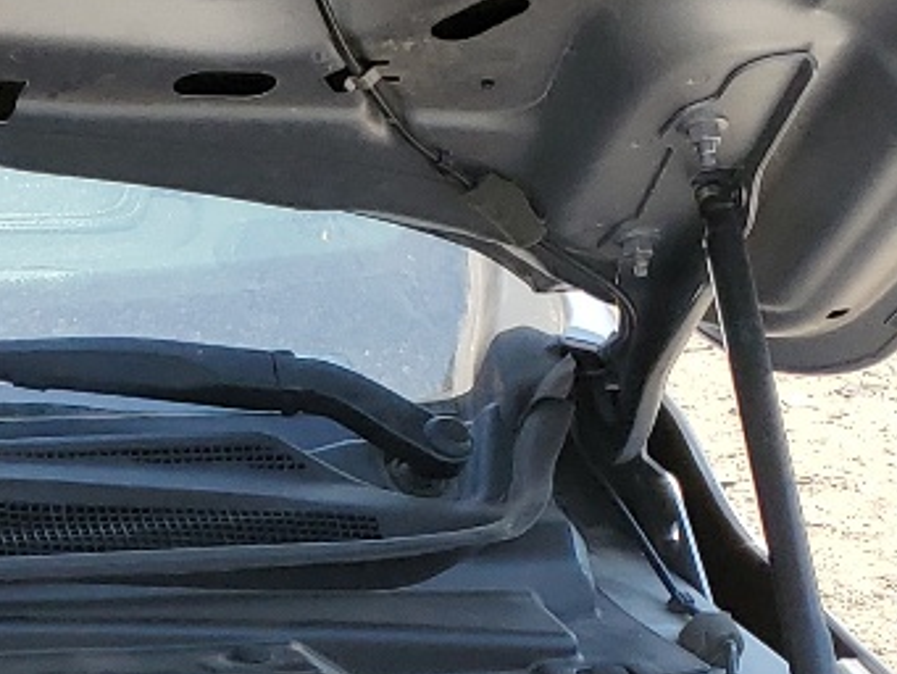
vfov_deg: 11.7
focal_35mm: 122
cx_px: -826
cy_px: 982
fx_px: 3162
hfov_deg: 13.9
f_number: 1.5
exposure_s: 1/1250
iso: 50
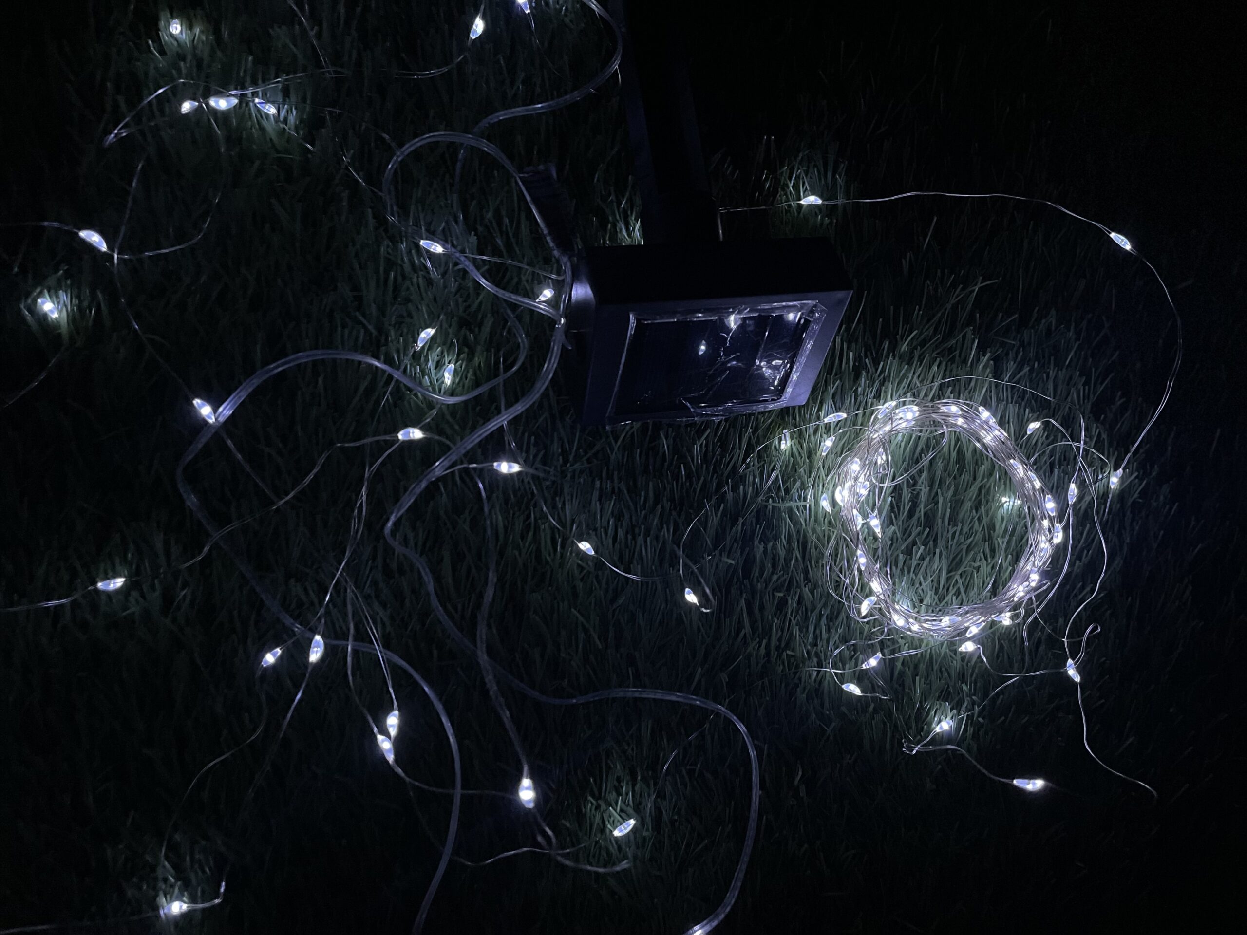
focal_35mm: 26
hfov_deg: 67.3
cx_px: 624
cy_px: 468
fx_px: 937
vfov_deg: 53.1
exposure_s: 1/40
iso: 640
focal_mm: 4.2
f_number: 1.6
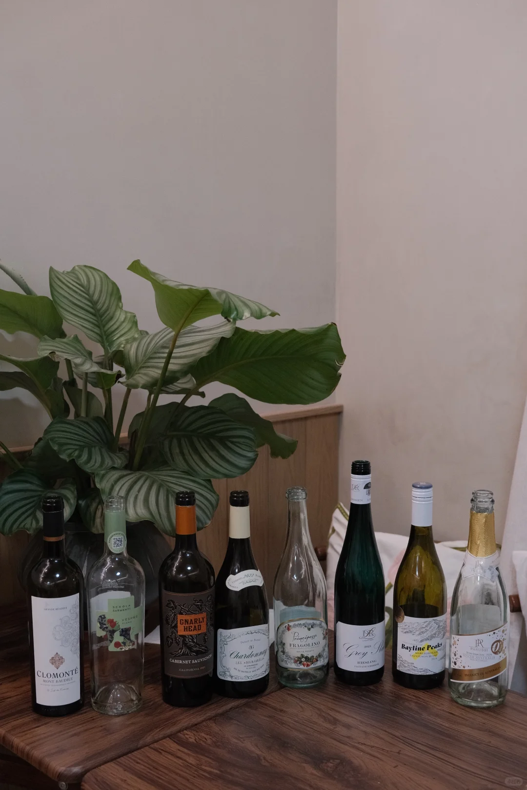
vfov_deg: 46.4
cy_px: 395
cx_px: 264
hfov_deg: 31.9
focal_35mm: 42
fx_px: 922
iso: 1600
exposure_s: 1/100
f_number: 3.2
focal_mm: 27.7
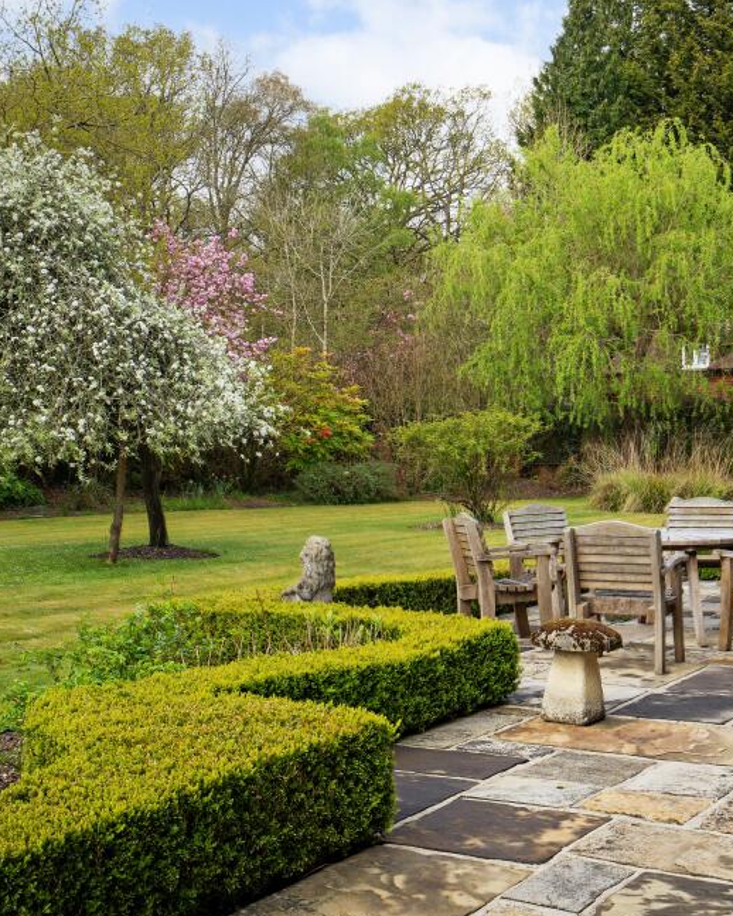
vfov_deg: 36.0
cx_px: 494
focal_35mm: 52
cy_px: 457
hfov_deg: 28.9
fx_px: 1409
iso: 100
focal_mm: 35
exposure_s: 1/40
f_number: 10
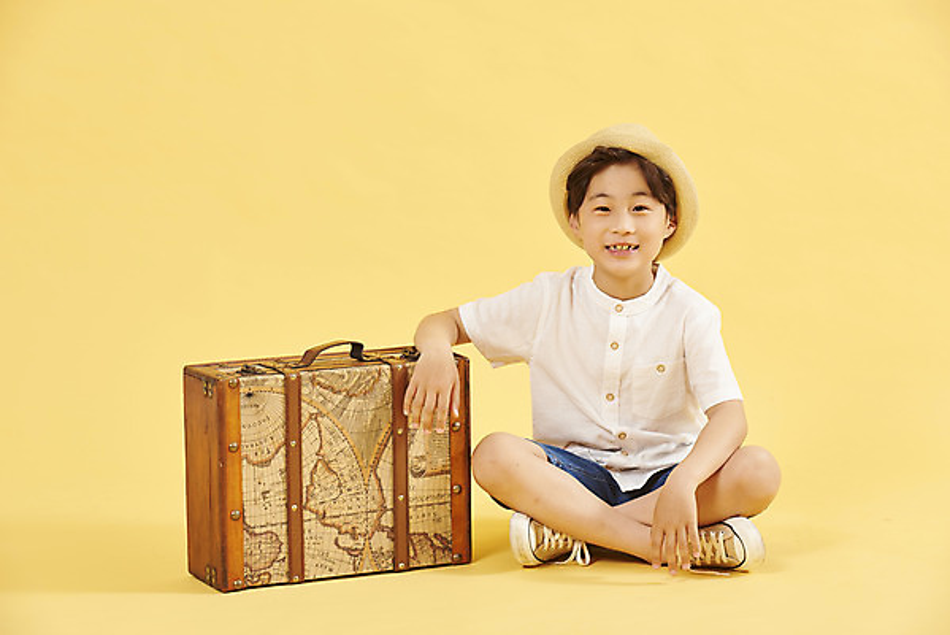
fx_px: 3168
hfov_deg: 17.1
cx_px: 475
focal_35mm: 120
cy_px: 318
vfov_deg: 11.4
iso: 125
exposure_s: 1/125
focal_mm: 120
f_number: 8
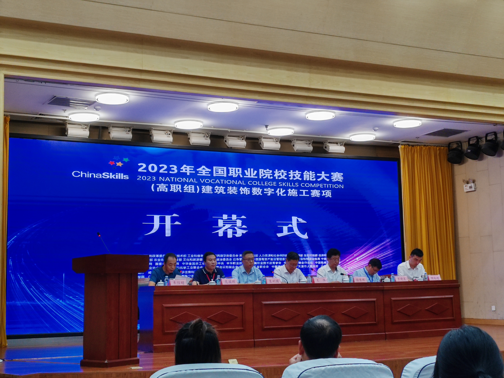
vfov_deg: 25.7
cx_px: 252
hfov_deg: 33.8
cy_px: 189
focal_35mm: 57
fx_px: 830
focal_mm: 6.14
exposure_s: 1/100
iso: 400
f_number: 1.8
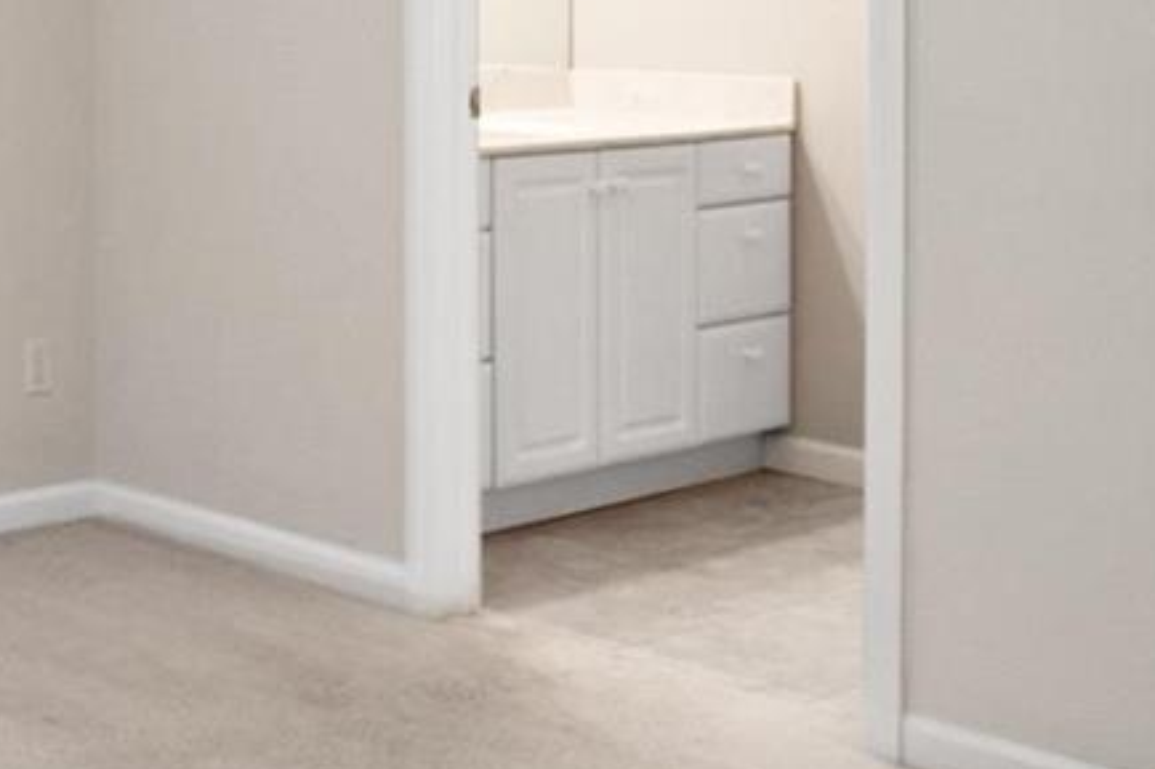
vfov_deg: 22.2
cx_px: -426
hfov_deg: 27.2
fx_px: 1892
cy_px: 11
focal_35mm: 59
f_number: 8
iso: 400
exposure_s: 1/10
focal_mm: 8
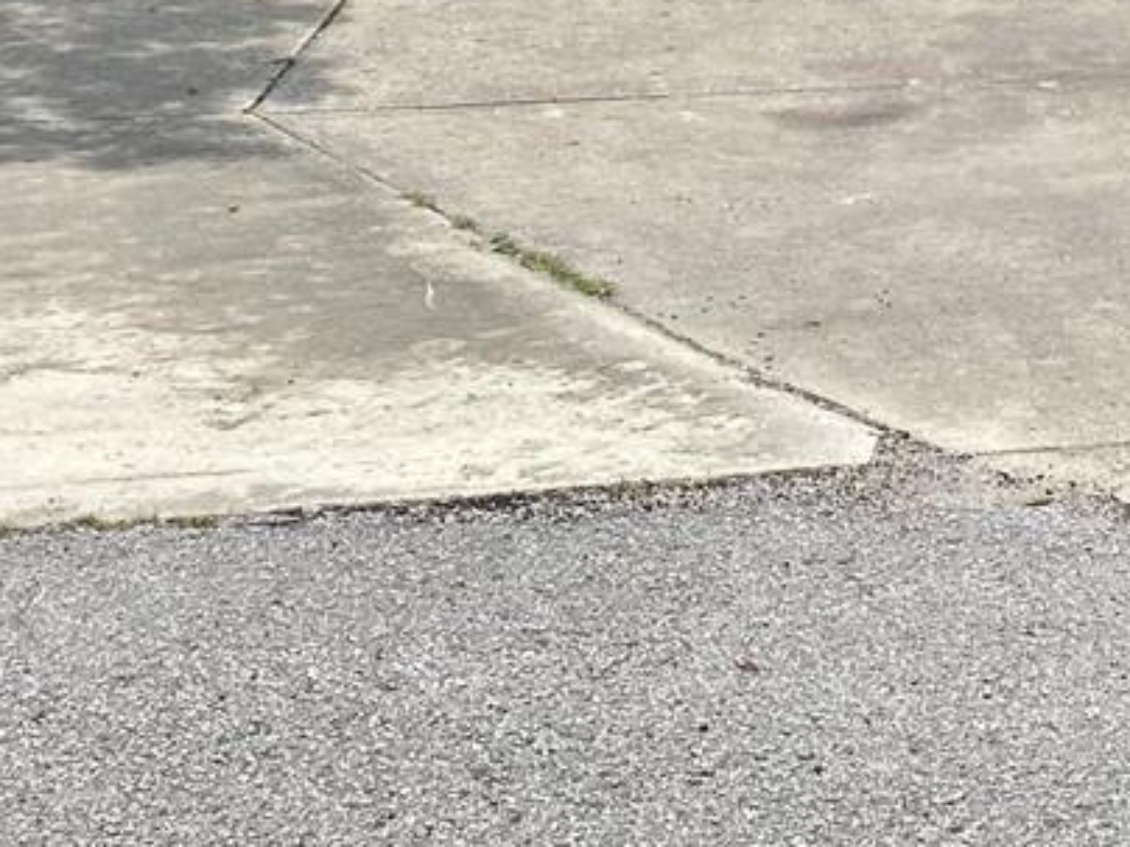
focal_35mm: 103
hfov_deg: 18.2
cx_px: 1340
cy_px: -556
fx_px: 3362
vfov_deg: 13.3
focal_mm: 4.25
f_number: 1.8
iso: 32
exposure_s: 1/2105
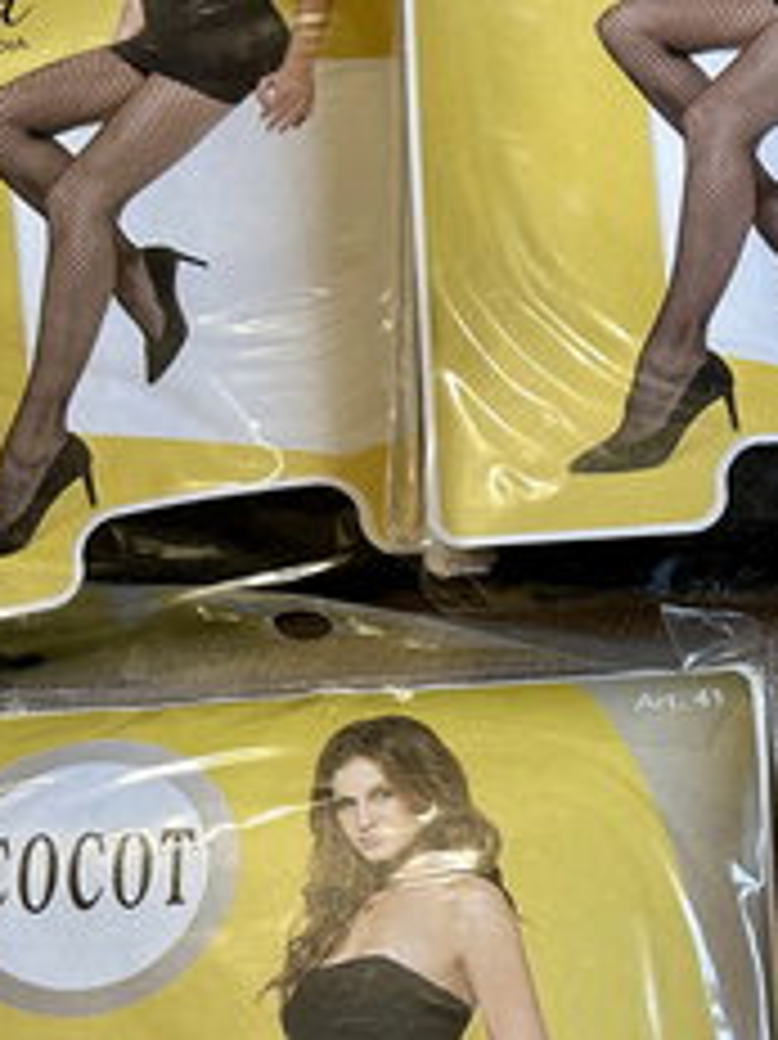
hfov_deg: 23.4
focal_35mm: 60
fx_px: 1800
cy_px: 804
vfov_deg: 31.5
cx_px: 774
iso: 100
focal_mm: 5.7
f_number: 1.5
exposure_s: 1/100
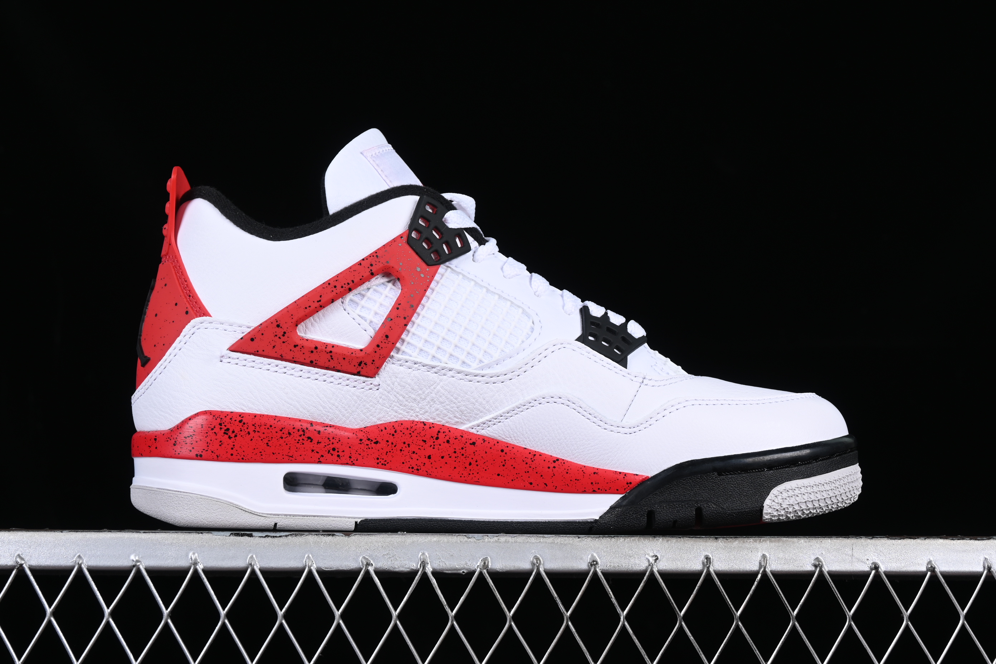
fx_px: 2075
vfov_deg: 18.2
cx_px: 498
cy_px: 332
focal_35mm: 75
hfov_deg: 27.0
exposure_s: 1/80
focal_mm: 50
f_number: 8
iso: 160
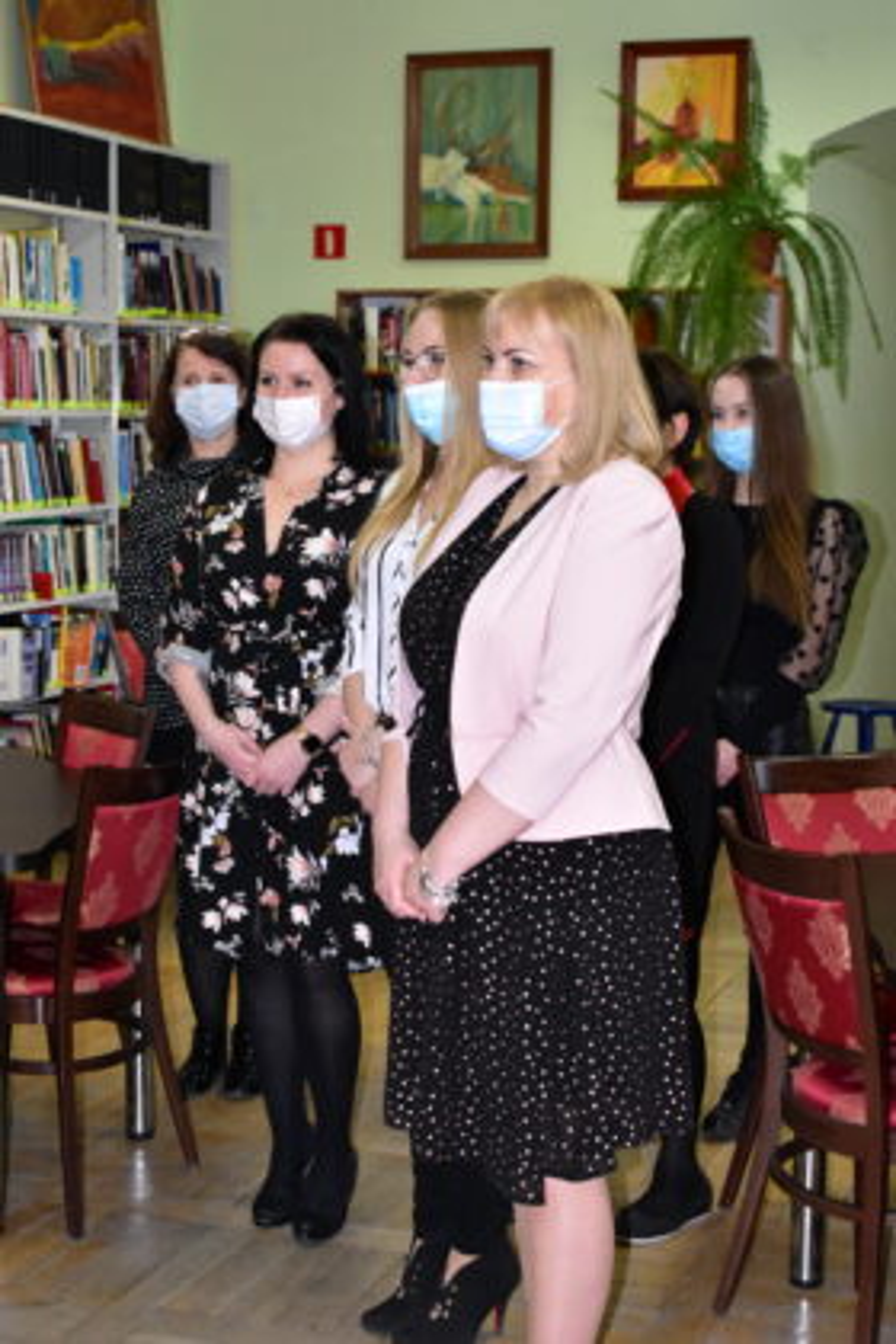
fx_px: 2240
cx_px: 448
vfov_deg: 33.4
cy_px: 672
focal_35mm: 60
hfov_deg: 22.6
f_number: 6.3
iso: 5000
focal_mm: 40
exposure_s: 1/320
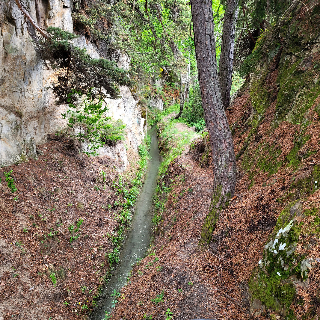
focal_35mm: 31
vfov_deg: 52.3
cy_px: 183
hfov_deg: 52.5
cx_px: 160
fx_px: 324
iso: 100
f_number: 1.8
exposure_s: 1/100
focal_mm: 5.4
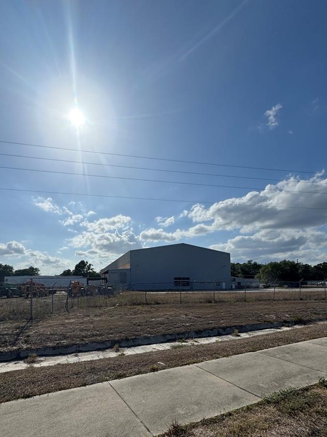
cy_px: 274
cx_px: 151
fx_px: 252
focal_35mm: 20
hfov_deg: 65.9
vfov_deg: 80.2
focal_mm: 2.22
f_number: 2.2
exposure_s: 1/6135
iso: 40
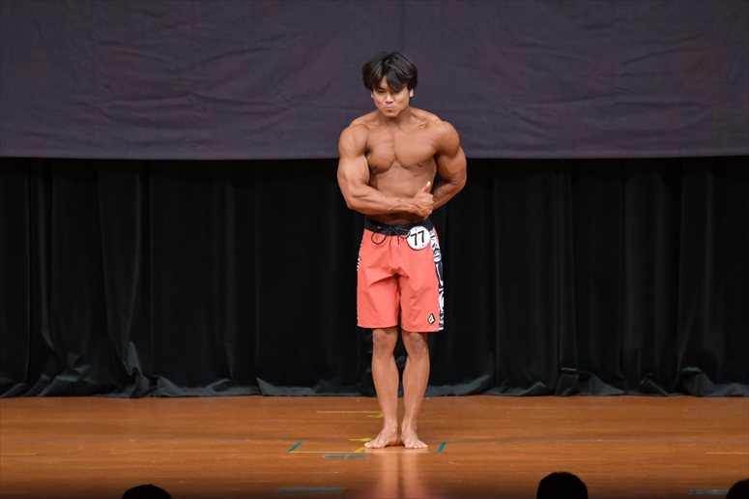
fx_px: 5615
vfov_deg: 5.1
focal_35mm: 270
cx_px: 374
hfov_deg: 7.6
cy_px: 250
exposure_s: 1/400
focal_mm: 180
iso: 5000
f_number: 5.6
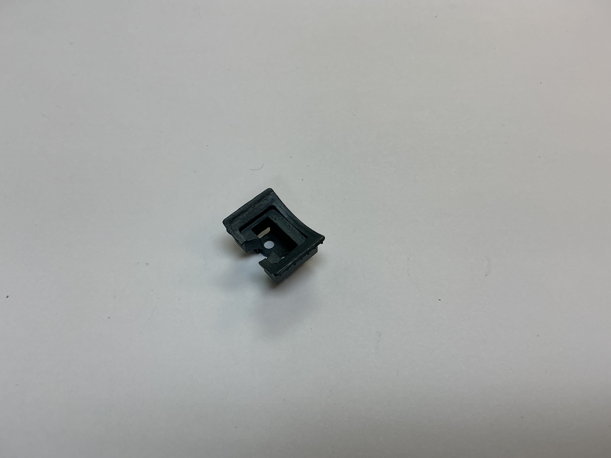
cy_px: 229
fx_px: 512
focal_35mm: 29
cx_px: 306
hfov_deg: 61.7
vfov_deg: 48.2
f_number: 1.8
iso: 16
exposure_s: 1/100
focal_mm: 3
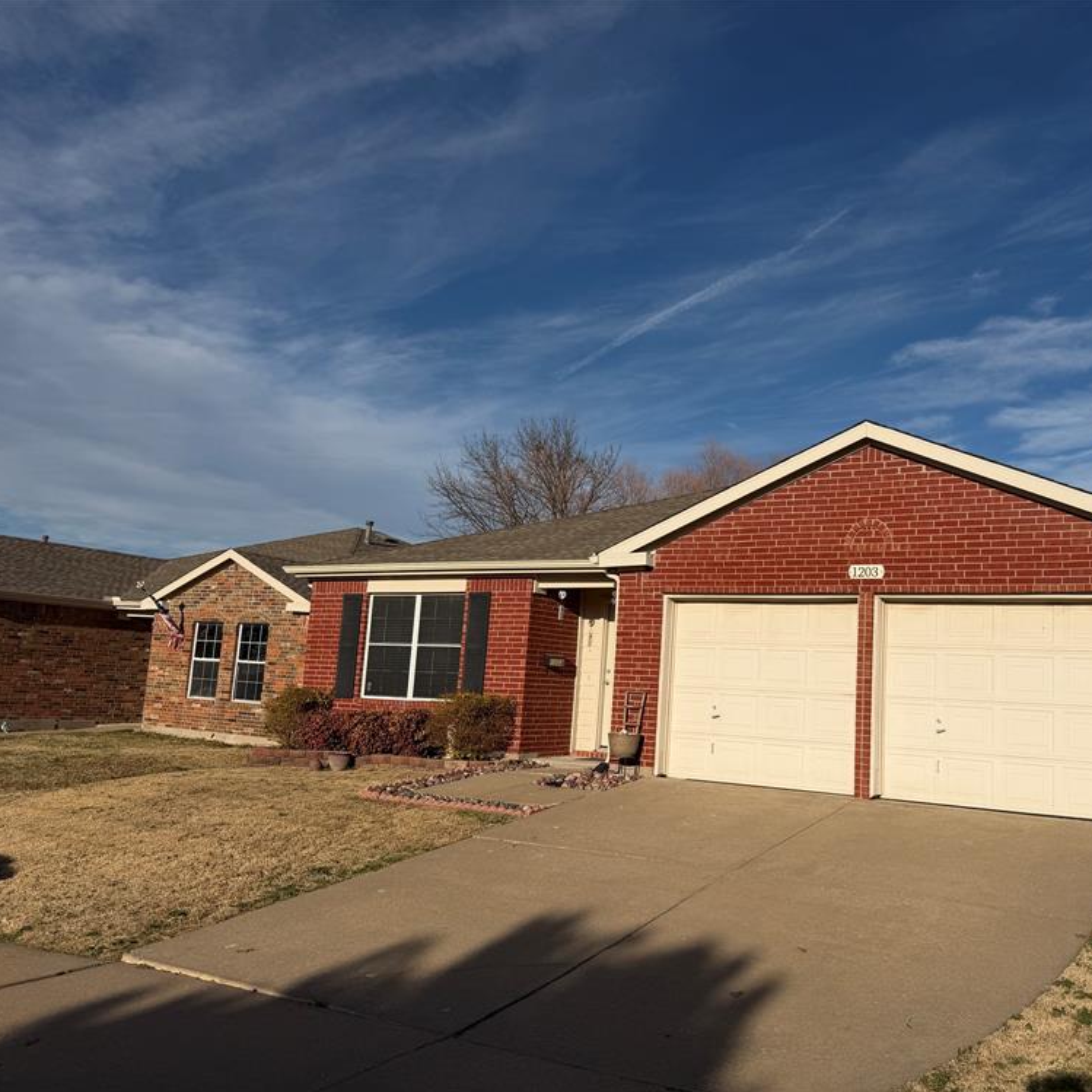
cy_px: 558
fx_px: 1035
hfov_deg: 54.6
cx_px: 716
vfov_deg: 55.6
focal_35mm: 29
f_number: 1.78
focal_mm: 6.76
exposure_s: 1/10309
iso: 80
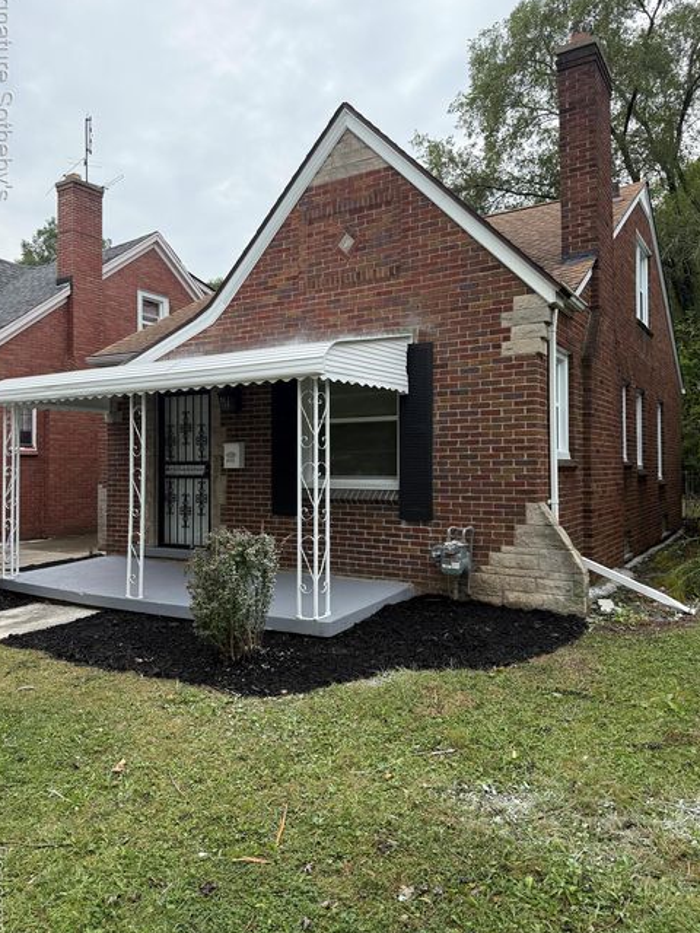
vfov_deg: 69.4
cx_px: 350
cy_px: 454
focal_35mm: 25
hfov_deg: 54.9
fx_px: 674
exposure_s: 1/2000
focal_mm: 6.76
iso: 100
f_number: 1.78
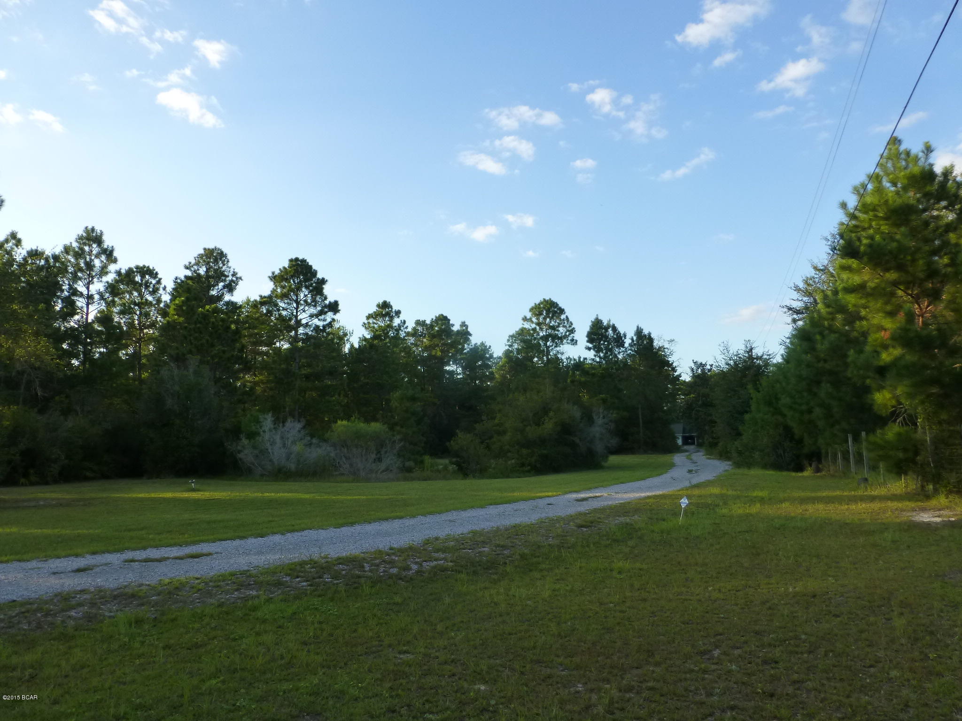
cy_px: 360
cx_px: 481
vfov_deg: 56.8
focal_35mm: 24
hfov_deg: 71.6
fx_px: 667
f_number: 4
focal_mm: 4.3
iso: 160
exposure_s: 1/250
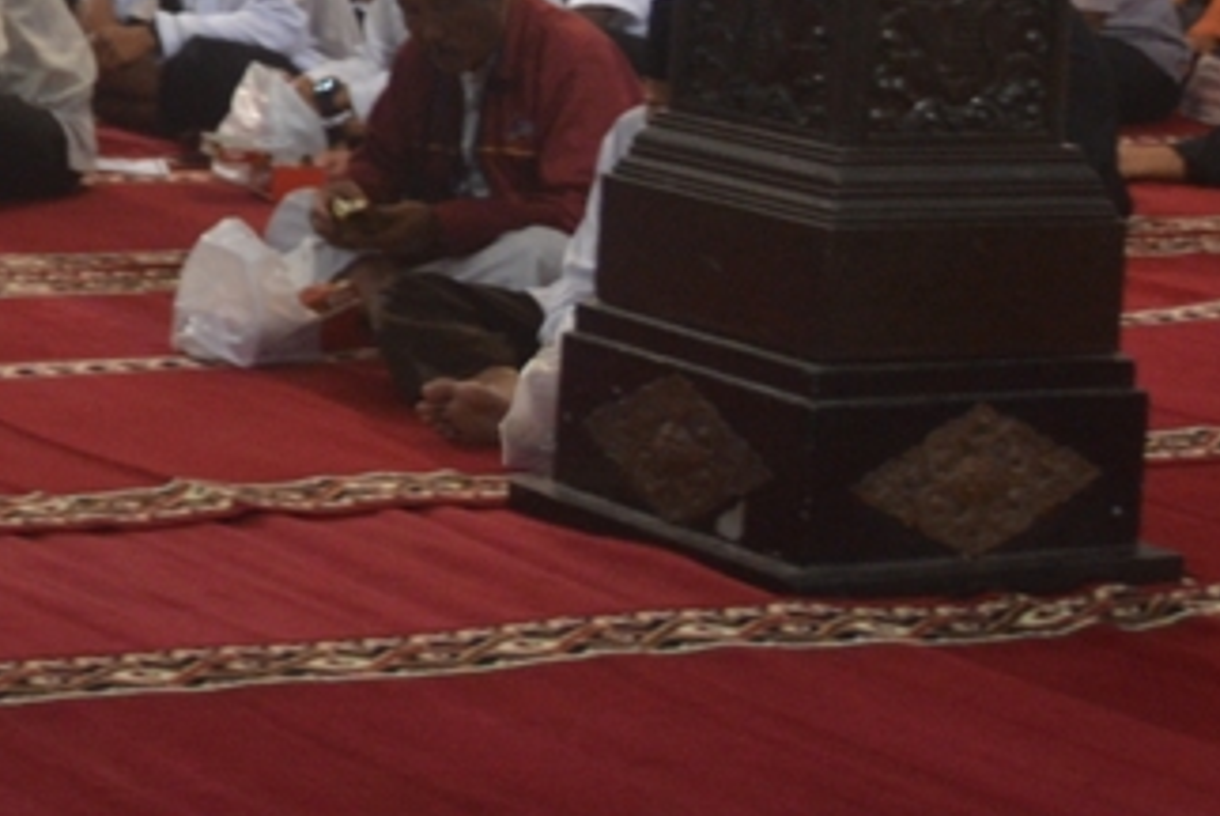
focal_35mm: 138
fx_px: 4667
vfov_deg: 9.8
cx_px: -550
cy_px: -287
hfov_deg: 14.1
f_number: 4
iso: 640
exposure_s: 1/15
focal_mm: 29
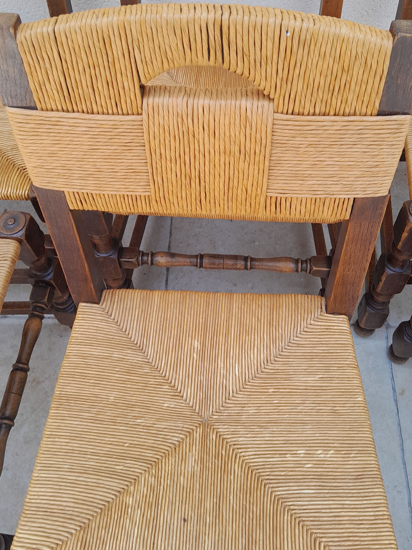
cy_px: 216
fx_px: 555
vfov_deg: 52.2
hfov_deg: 40.7
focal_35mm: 35
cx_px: 202
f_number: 1.8
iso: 40
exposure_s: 1/120
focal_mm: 3.98
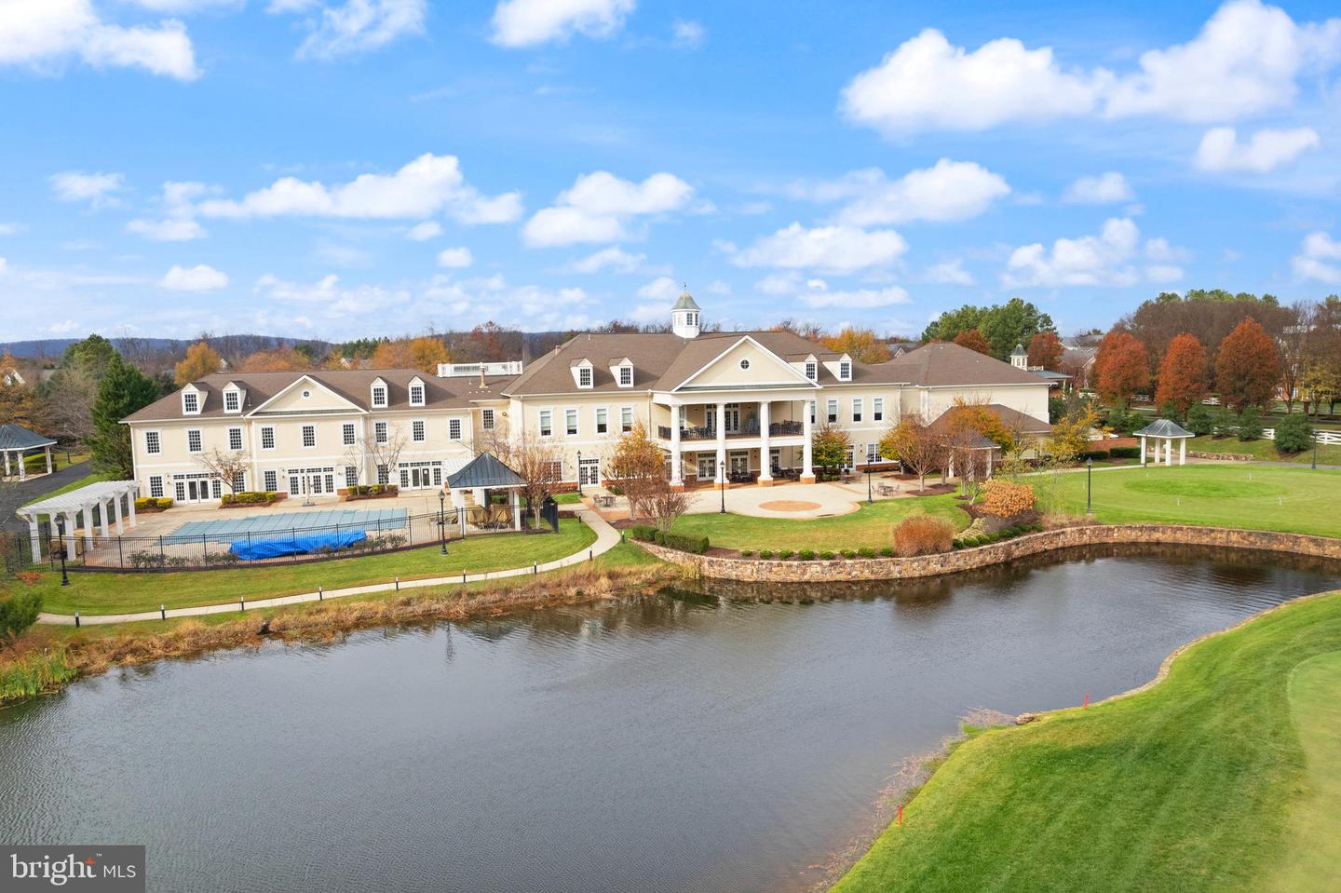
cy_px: 446
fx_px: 819
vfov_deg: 57.2
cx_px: 670
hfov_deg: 78.6
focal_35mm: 22
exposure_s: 1/640
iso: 100
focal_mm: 8.38
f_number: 2.8
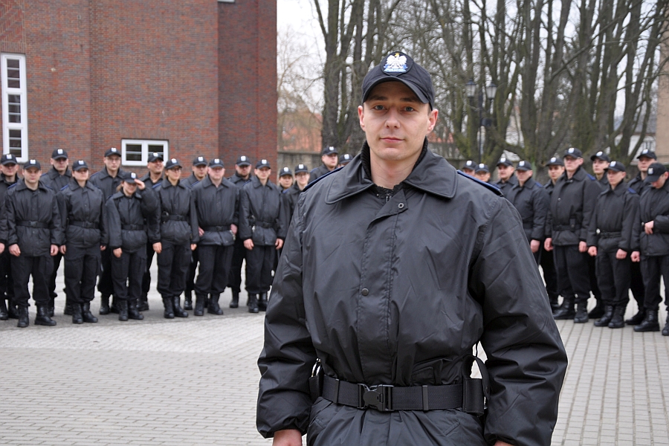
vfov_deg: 20.2
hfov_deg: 29.9
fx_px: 1254
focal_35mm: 68
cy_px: 223
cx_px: 334
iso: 200
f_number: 4.8
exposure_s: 1/20
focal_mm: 45
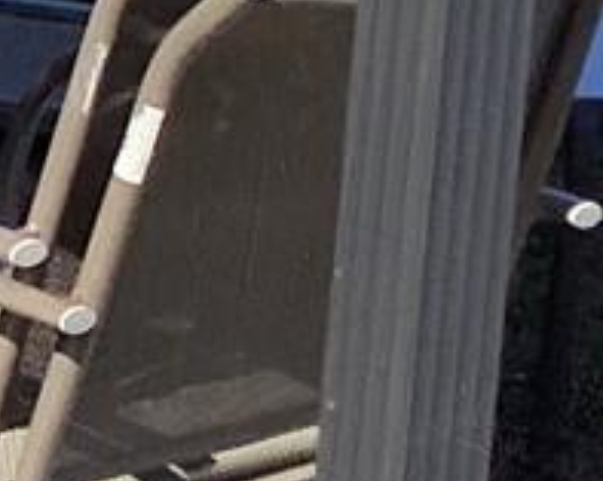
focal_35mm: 246
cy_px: -334
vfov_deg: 6.2
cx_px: -719
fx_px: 4384
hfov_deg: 7.5
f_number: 2.4
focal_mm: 3.3
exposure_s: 1/936
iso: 25
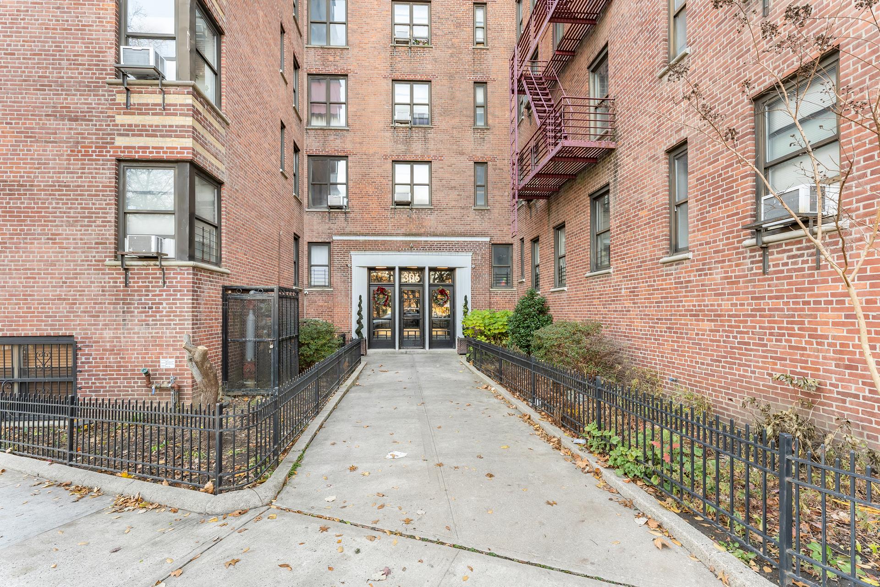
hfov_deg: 97.5
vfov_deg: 74.4
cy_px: 294
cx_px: 440
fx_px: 386
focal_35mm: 16
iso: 800
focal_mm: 15.8
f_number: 9
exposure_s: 1/20
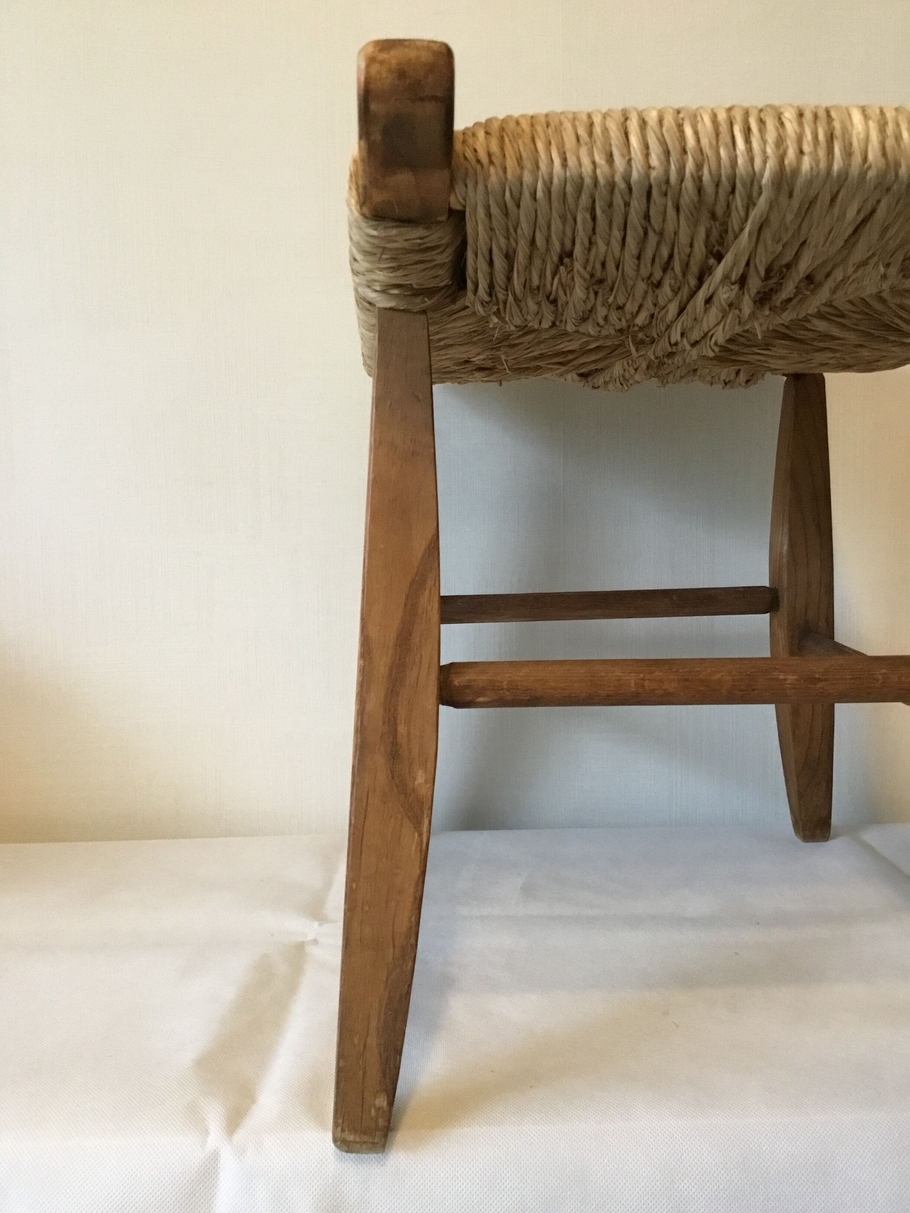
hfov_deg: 45.4
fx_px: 1087
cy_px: 606
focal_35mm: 31
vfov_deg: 58.4
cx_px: 455
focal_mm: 3.3
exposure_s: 1/33
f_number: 2.4
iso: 250
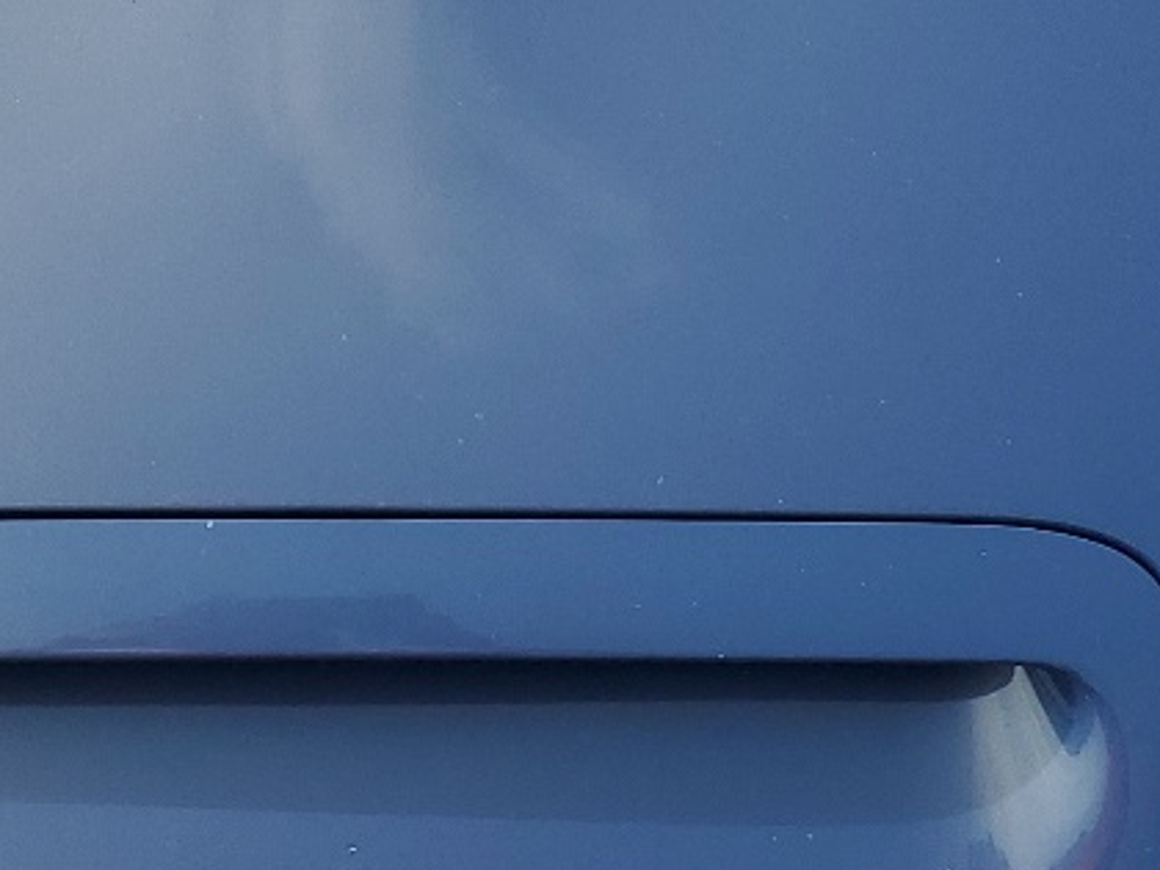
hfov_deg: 19.7
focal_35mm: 99
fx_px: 3318
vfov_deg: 14.6
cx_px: 265
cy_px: -47
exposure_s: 1/3333
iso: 50
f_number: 1.5
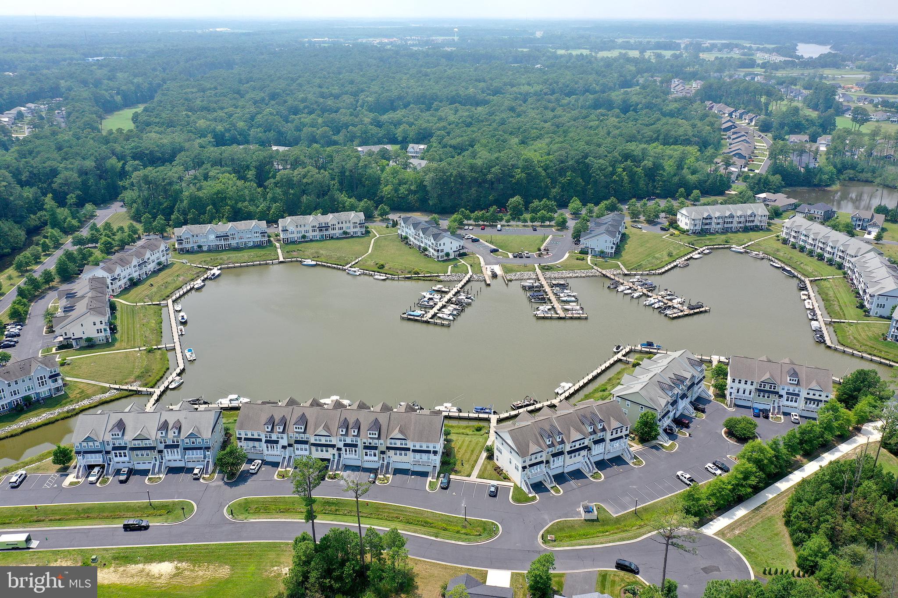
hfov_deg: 65.5
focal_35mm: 28
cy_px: 299
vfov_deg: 46.4
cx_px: 449
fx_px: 698
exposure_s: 1/400
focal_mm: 10.26
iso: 100
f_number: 5.6
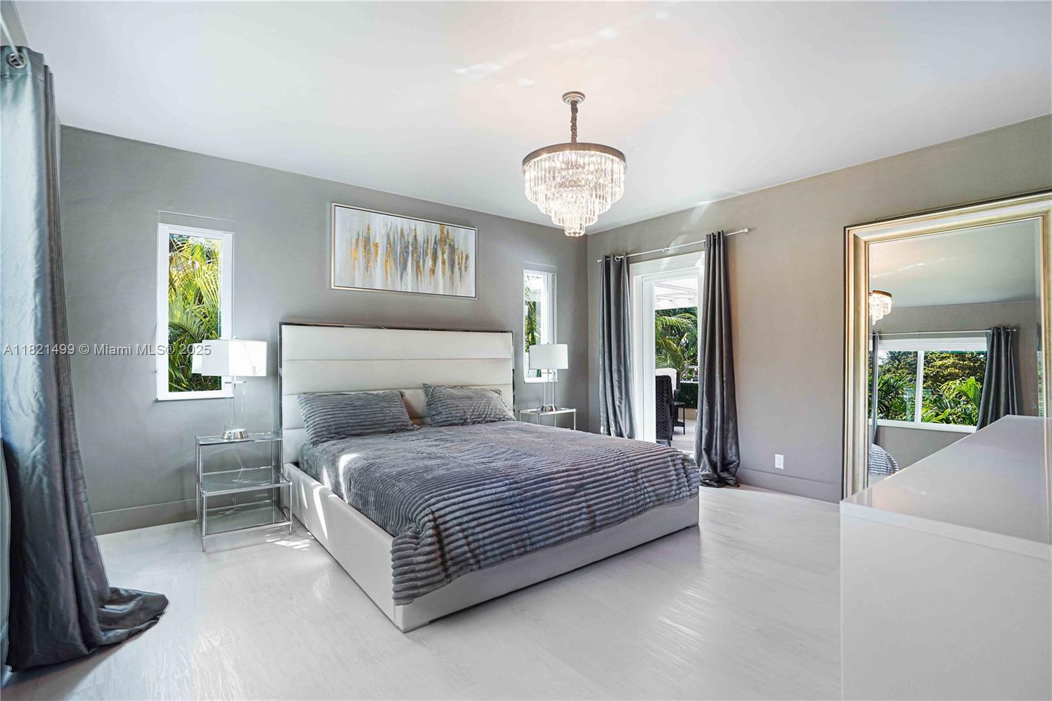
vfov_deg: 73.7
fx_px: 467
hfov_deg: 96.7
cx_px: 526
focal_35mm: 16
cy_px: 350
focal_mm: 16
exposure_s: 1/160
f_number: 5
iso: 1250
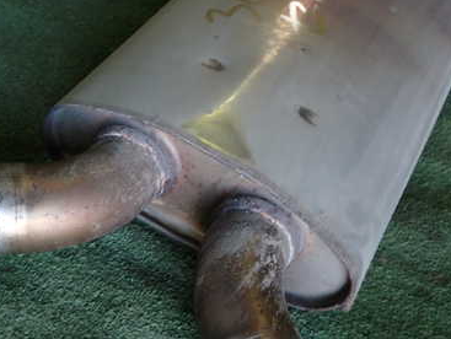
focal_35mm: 49
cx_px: 98
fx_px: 639
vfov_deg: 29.0
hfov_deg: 37.6
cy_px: 273
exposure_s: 1/50
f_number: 2.3
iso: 200
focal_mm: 5.4
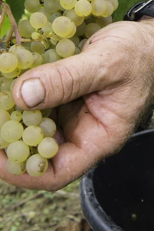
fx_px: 456
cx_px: 156
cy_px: 15
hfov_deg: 18.6
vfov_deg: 27.3
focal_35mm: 71
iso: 1600
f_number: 8
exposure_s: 1/500
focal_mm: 26
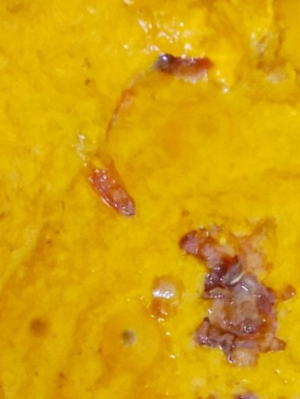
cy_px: 355
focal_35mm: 74
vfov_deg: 25.5
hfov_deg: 19.1
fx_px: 855
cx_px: 328
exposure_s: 1/13
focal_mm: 3.57
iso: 2000
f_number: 2
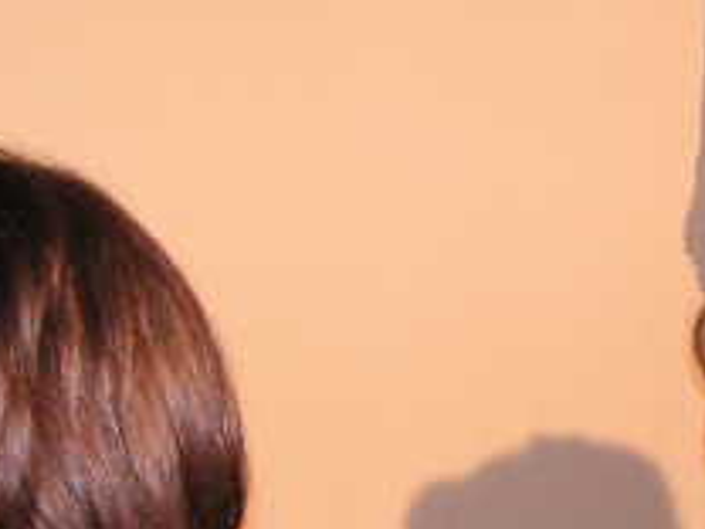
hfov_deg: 17.2
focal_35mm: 111
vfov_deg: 13.1
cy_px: 590
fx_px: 2261
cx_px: 736
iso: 200
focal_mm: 6
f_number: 3.2
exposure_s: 1/40
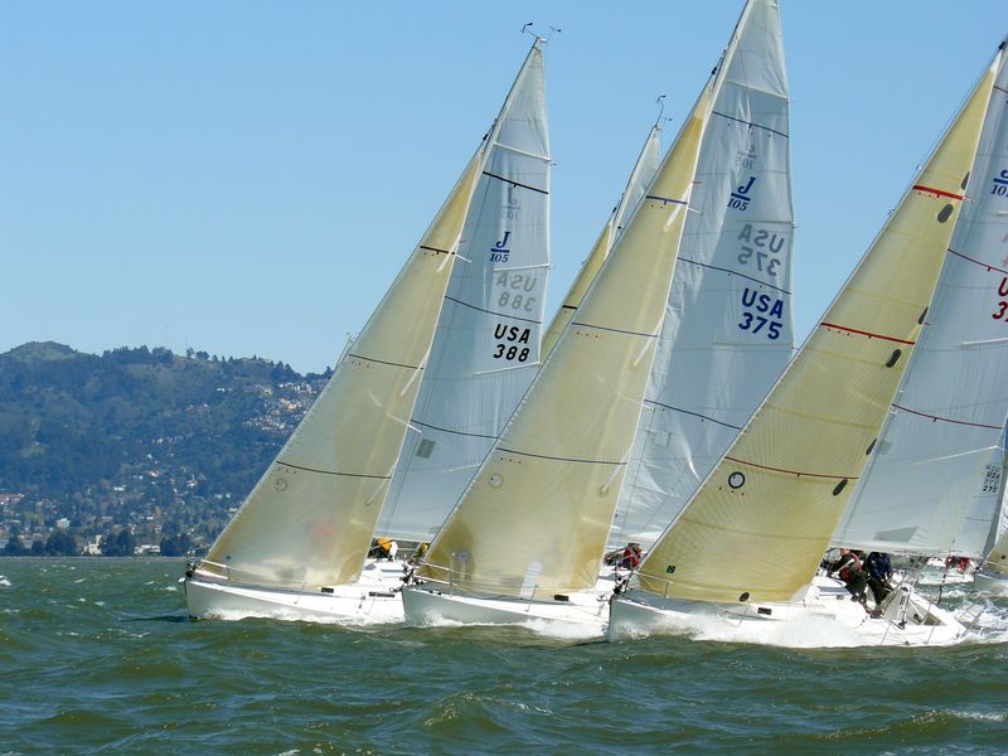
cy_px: 378
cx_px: 504
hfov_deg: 9.0
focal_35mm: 219
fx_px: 6377
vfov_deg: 6.8
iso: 100
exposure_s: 1/800
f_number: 4.5
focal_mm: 36.5
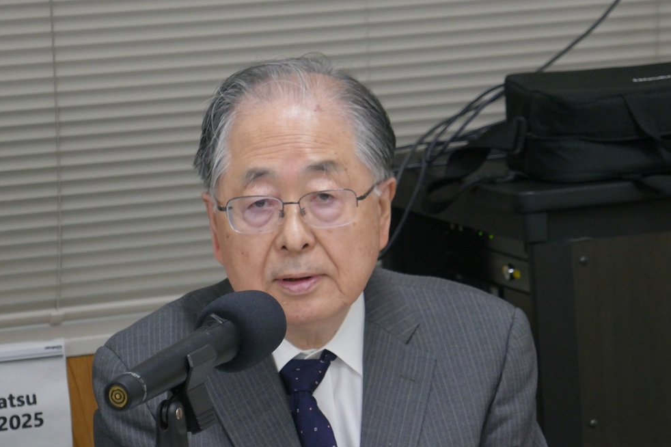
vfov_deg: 8.4
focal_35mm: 163
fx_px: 3037
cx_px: 330
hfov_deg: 12.6
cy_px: 222
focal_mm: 58.3
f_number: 5.9
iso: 1600
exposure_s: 1/80
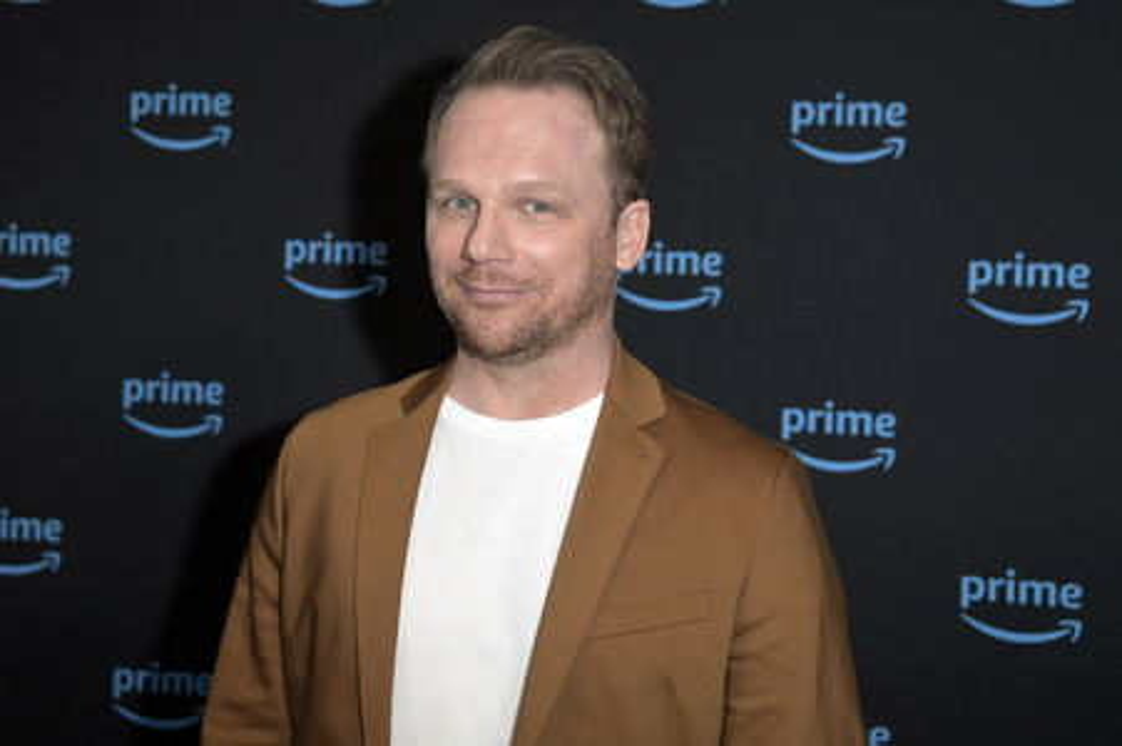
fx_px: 1713
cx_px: 561
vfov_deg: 24.6
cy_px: 373
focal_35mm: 55
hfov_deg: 36.3
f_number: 5.6
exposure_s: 1/250
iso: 800
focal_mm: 55
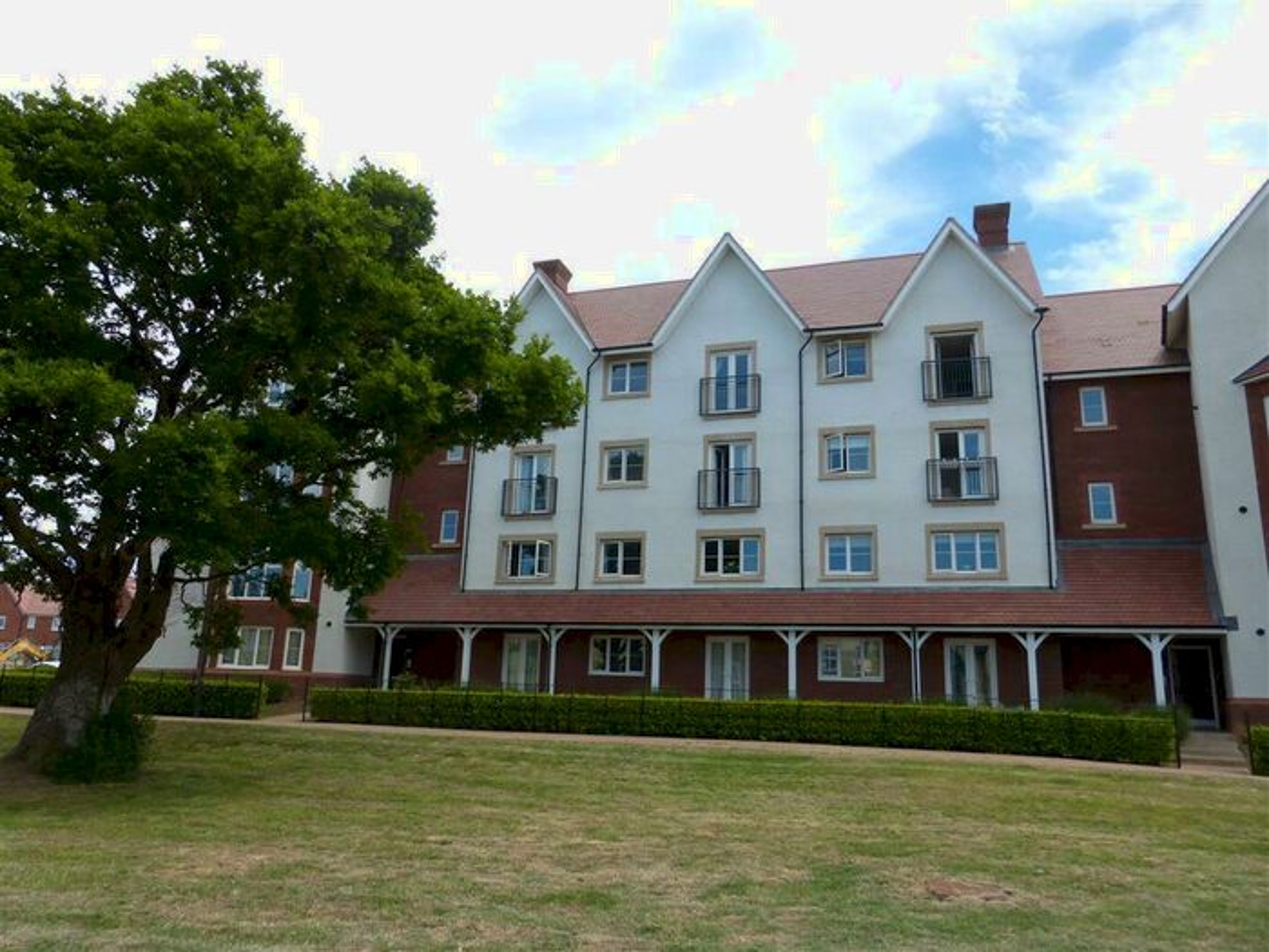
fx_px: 880
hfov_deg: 71.6
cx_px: 634
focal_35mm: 24
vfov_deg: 56.8
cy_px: 476
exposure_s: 1/500
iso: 100
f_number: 4
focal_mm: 4.3
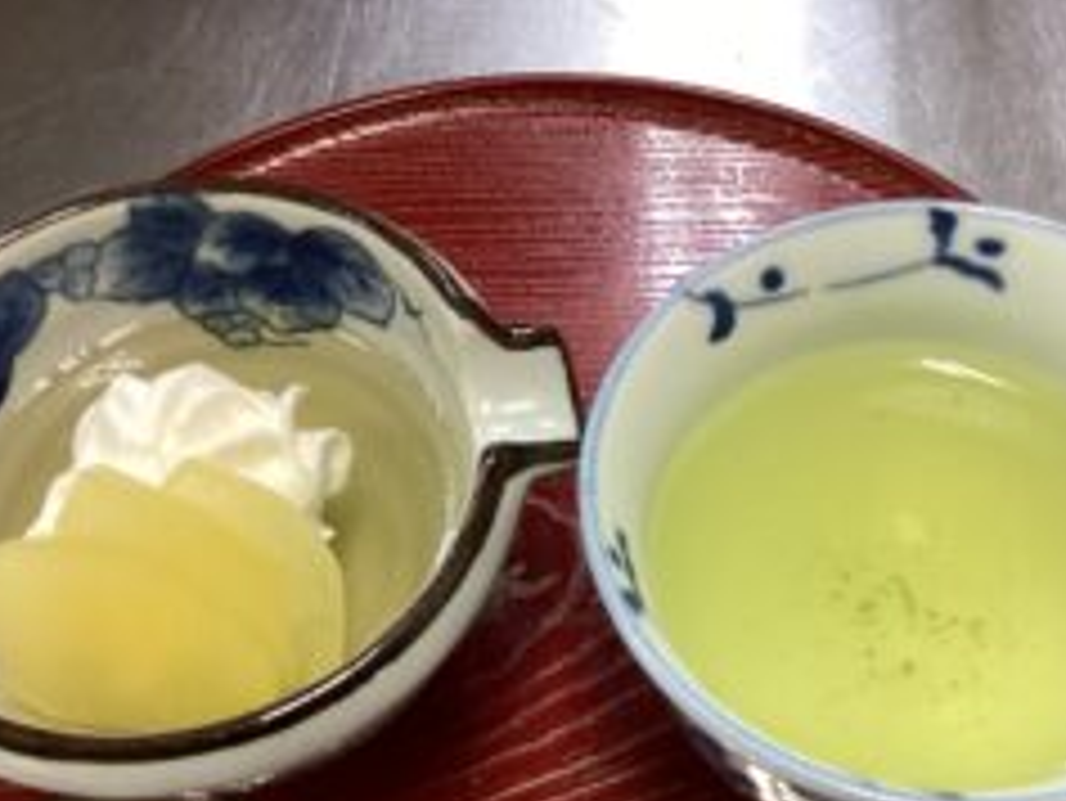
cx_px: 578
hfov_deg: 38.9
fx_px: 1510
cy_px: 628
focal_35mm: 49
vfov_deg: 29.1
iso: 125
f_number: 2.4
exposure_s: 1/50
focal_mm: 3.3
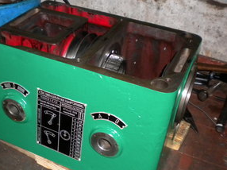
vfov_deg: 29.6
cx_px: 79
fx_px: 321
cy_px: 99
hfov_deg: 38.6
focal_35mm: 49
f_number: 3.1
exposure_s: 1/30
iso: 400
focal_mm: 6.3
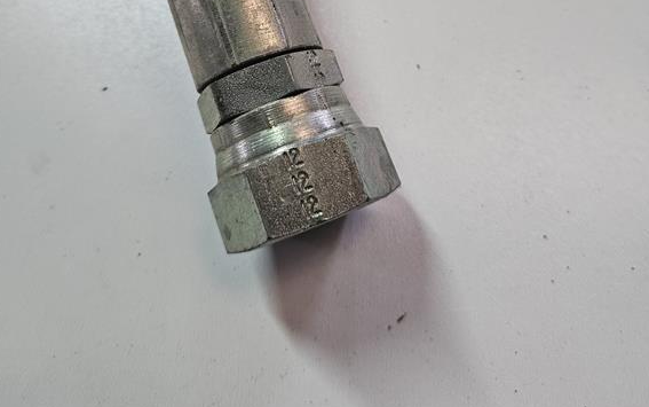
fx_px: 584
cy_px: 55
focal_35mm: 33
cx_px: 322
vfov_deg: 36.4
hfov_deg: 58.1
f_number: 1.8
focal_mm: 5.4
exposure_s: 1/100
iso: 320
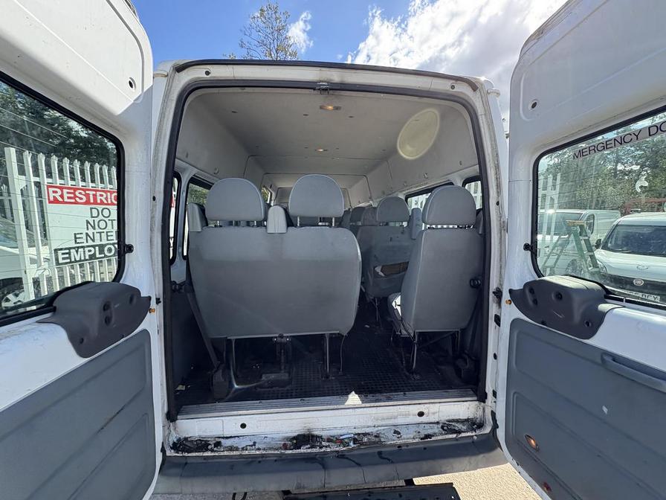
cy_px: 250
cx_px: 333
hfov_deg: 102.1
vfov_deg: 85.7
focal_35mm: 14
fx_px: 269
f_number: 2.2
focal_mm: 2.22
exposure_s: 1/371
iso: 64
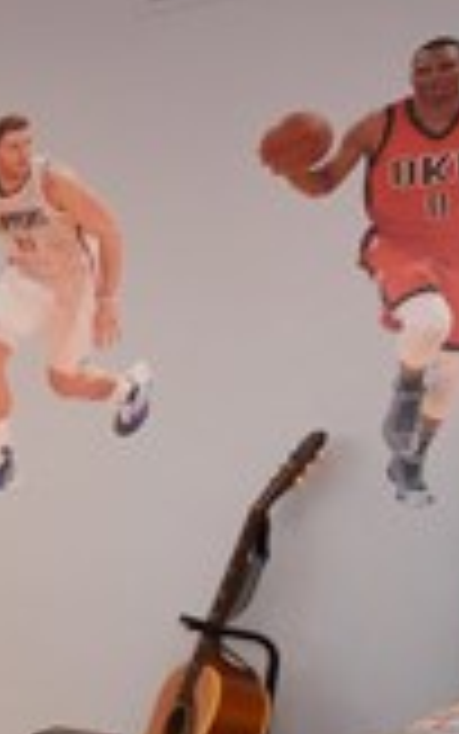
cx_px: -702
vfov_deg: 33.8
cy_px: 453
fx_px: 1200
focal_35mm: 60
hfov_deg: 13.7
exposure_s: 1/40
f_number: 8
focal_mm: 10
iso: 800
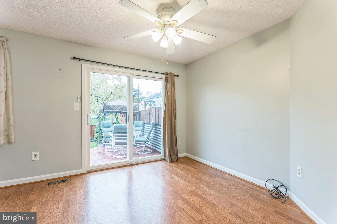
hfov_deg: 96.7
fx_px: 150
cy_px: 112
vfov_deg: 73.7
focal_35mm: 16
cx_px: 168
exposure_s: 1/25
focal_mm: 16
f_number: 9
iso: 800
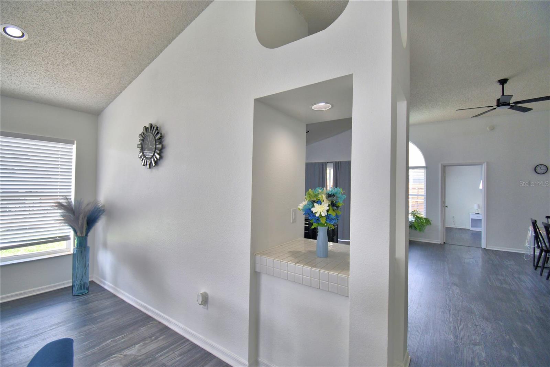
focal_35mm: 15
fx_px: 229
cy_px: 184
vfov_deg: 77.3
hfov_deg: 100.4
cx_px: 275
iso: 280
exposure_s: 1/125
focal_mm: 10
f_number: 4.5
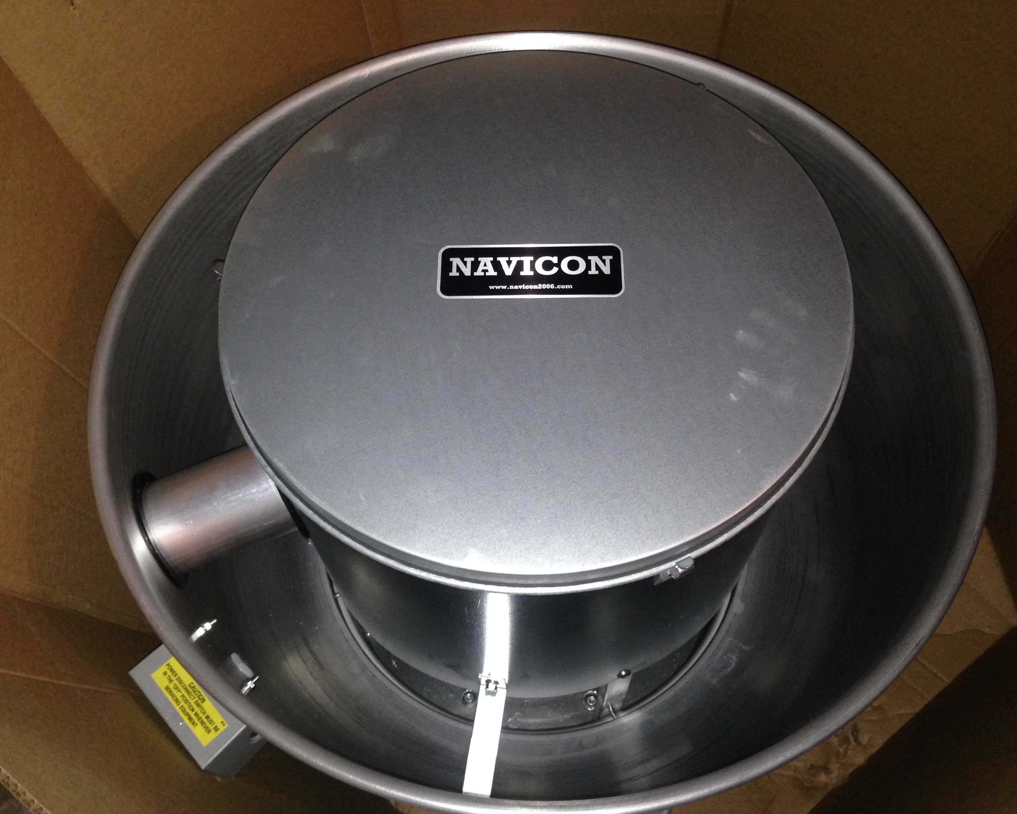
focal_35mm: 35
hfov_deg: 51.5
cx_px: 488
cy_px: 409
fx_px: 1053
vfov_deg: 42.2
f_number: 2.4
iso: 200
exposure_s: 1/16
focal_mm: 4.12
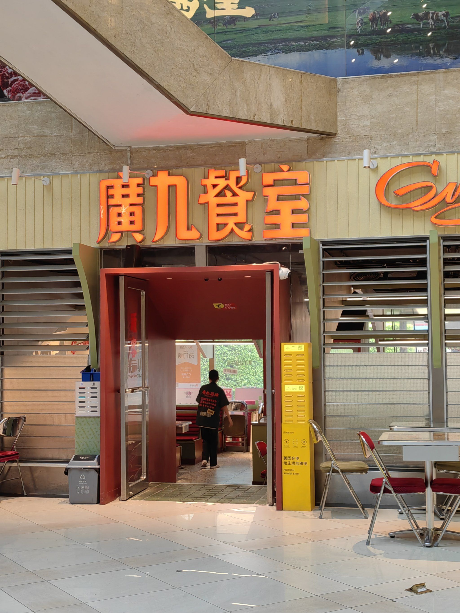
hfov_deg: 28.6
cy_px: 306
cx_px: 230
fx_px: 904
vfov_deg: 37.5
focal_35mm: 51
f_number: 1.8
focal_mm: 5.54
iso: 200
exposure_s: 1/120
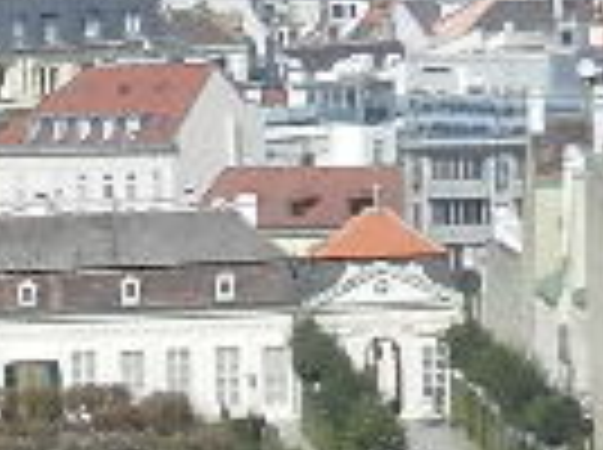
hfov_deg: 4.2
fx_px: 7999
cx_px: -1256
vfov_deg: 3.2
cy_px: 792
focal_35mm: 460
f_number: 5
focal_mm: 10.7
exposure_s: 1/800
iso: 160
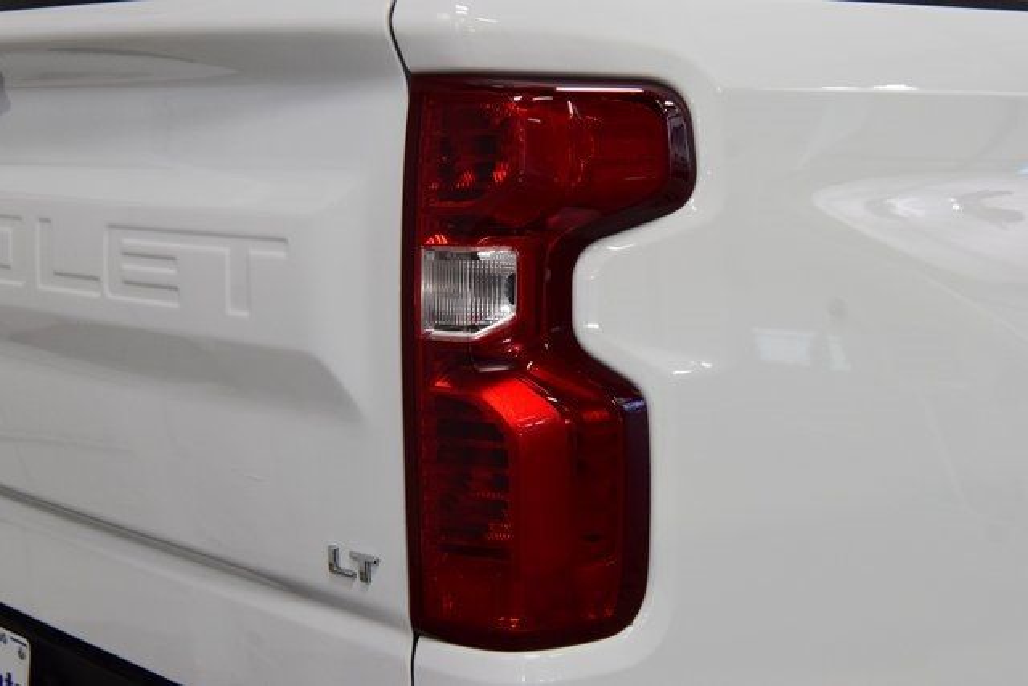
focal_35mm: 66
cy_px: 343
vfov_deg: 20.6
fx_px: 1885
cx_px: 514
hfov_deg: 30.5
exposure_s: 1/60
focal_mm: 44
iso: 1600
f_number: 8
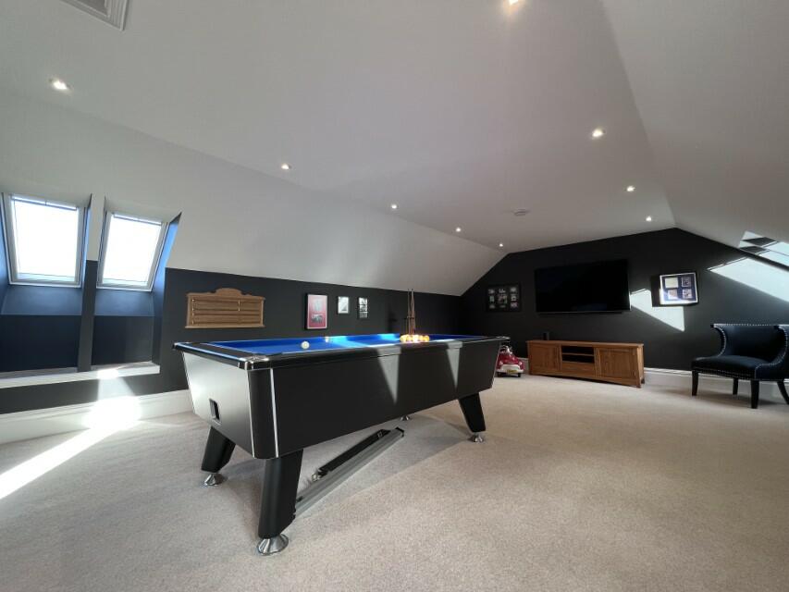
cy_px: 296
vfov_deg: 89.9
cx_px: 394
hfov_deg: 106.2
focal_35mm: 13
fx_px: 296
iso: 125
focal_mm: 1.57
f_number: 1.8
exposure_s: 1/99
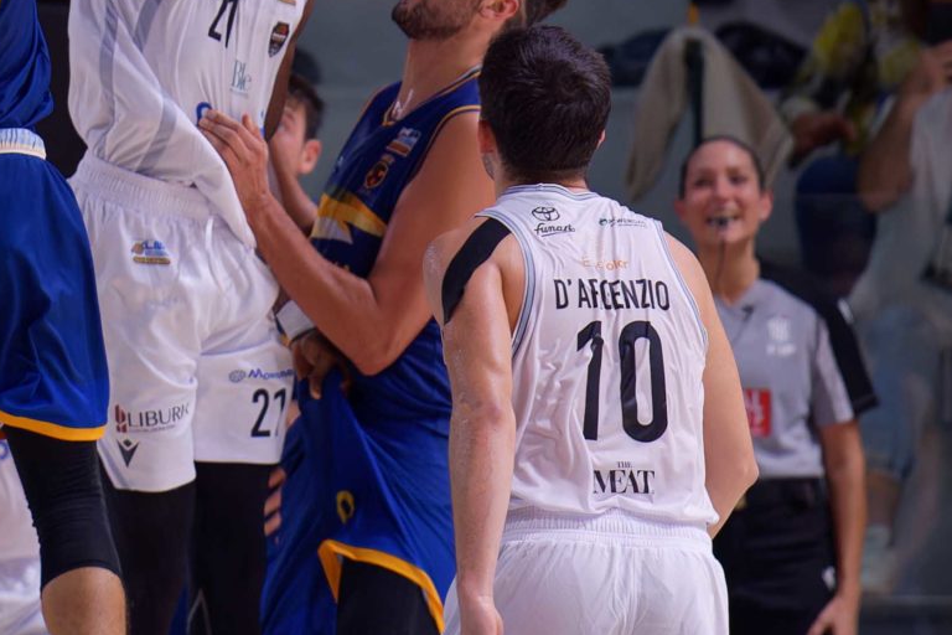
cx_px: 20
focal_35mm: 667
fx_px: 17637
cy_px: -328
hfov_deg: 3.1
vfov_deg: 2.1
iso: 2500
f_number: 3.2
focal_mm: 200
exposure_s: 1/1000
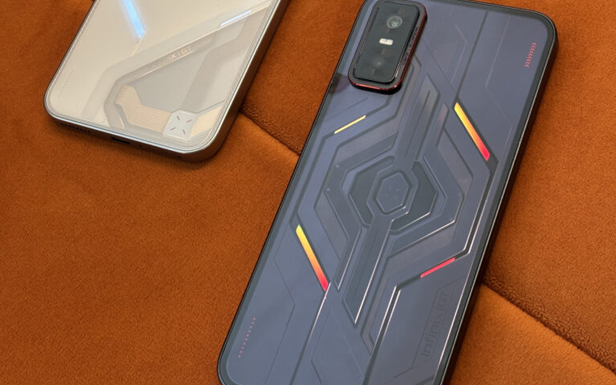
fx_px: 1242
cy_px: 114
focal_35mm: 74
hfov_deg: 27.8
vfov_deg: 17.6
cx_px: 308
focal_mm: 5.96
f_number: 1.6
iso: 100
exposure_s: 1/33
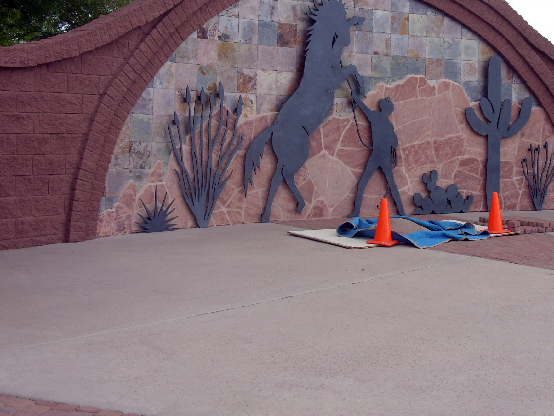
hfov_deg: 34.2
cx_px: 333
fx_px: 896
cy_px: 131
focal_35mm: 56
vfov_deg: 25.9
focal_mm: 6.3
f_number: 2.8
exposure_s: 1/161
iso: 50
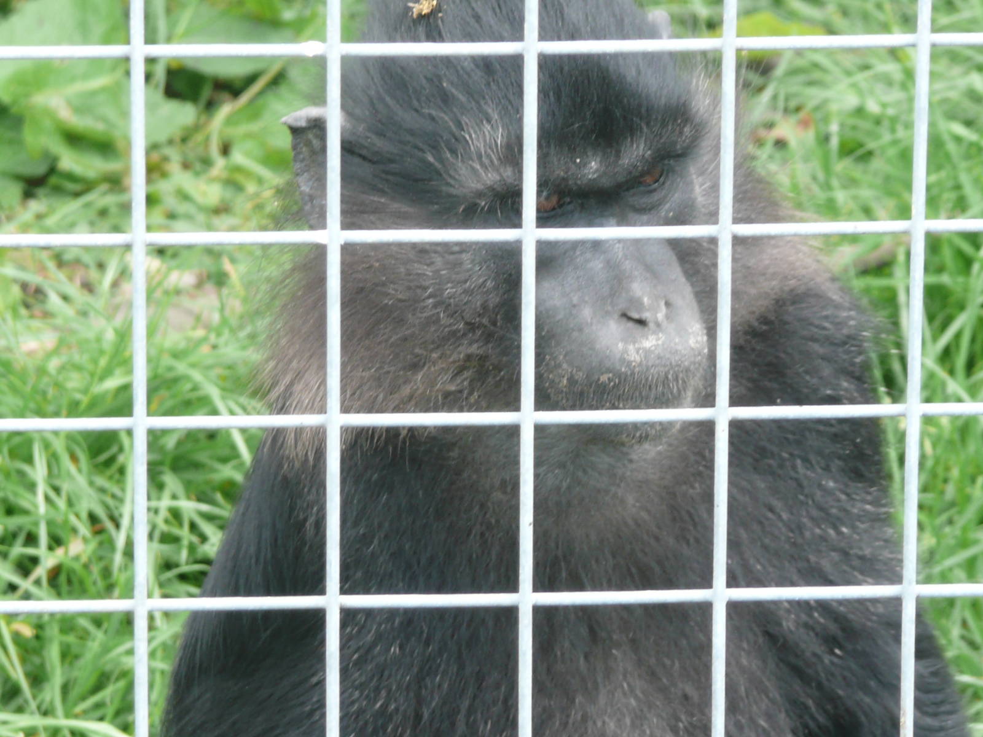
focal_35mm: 339
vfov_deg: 4.4
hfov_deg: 5.8
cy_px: 368
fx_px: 9627
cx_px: 492
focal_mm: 37.5
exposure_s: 1/50
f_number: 4.9
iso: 100
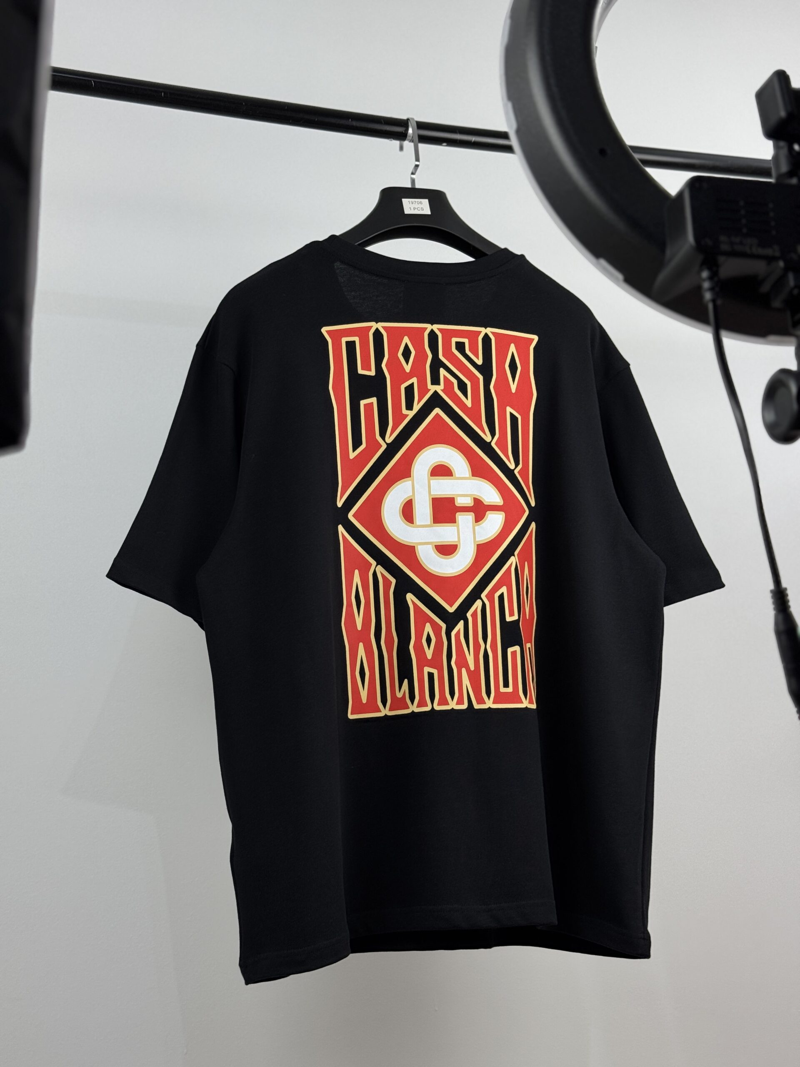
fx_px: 1479
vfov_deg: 39.7
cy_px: 534
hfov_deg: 30.3
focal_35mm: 48
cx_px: 400
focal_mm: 6.76
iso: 50
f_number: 1.78
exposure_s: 1/134
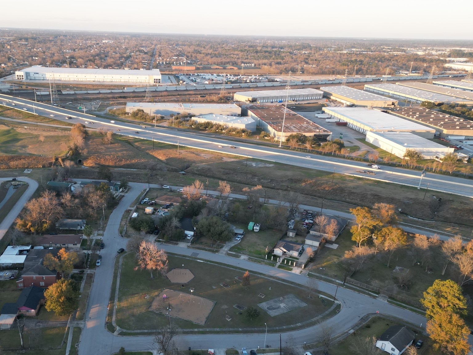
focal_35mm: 32
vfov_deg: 43.6
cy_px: 236
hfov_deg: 56.1
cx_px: 177
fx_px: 437
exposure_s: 1/350
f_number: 1.7
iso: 140
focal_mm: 6.72
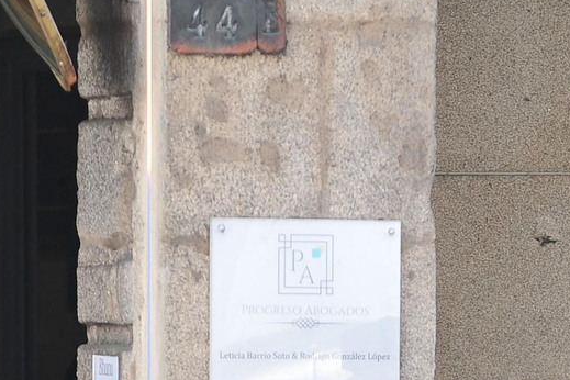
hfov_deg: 3.3
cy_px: 537
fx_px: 9753
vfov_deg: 2.2
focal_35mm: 616
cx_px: 444
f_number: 3.5
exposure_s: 1/320
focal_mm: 200
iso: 500
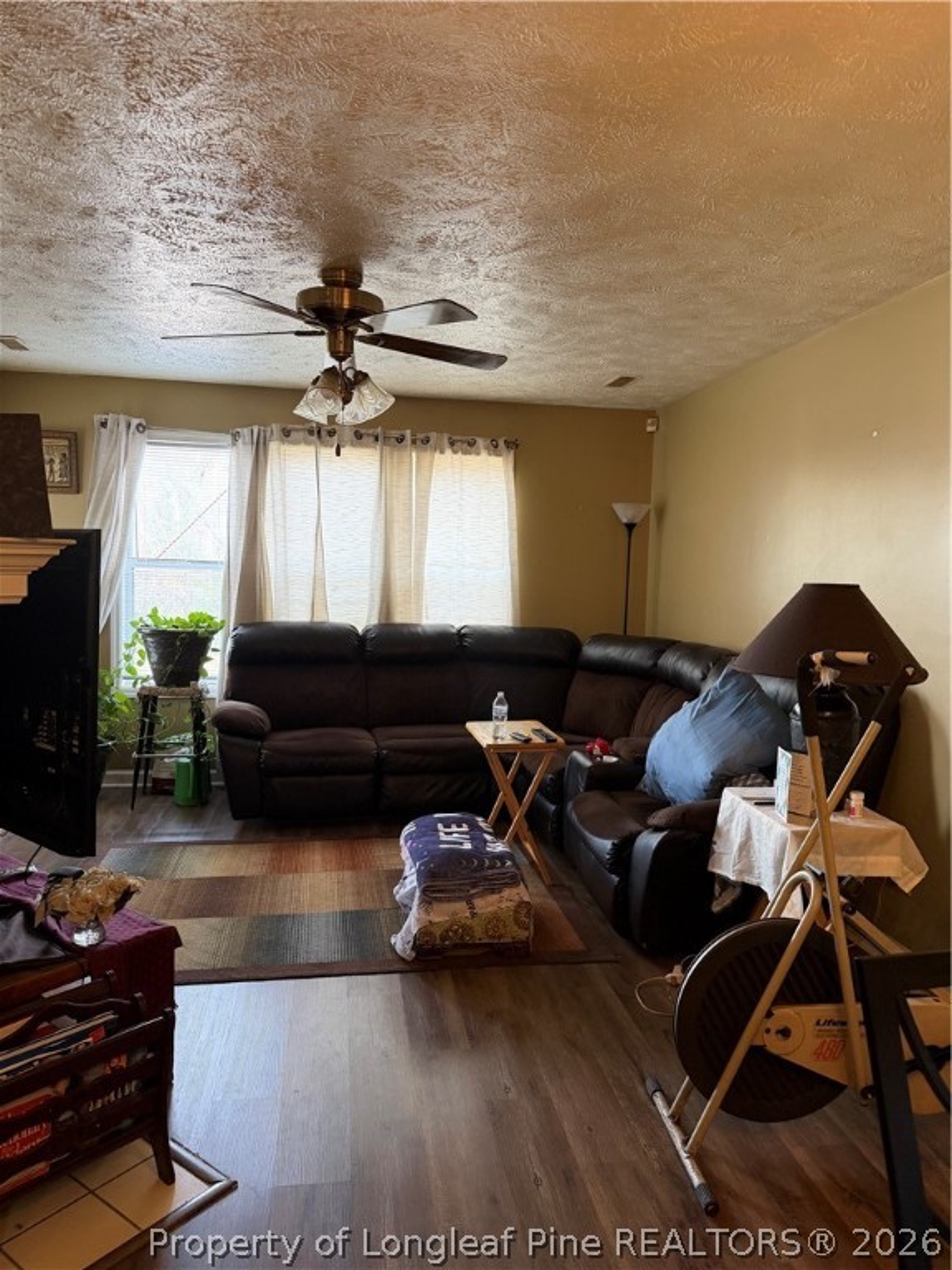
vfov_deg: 71.6
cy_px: 635
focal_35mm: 24
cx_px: 476
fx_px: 880
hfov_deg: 56.8
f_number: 1.78
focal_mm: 6.76
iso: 250
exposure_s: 1/60
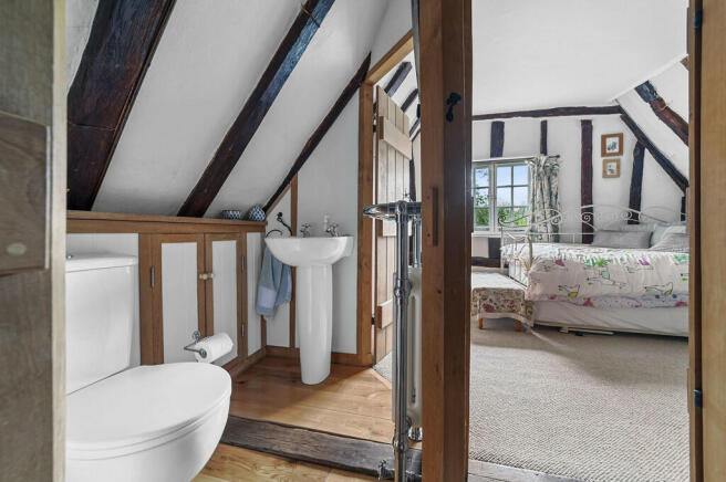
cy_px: 241
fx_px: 282
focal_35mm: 14
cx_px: 363
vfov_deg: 81.1
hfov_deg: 104.3
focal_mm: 14
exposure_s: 1.6
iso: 400
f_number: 8
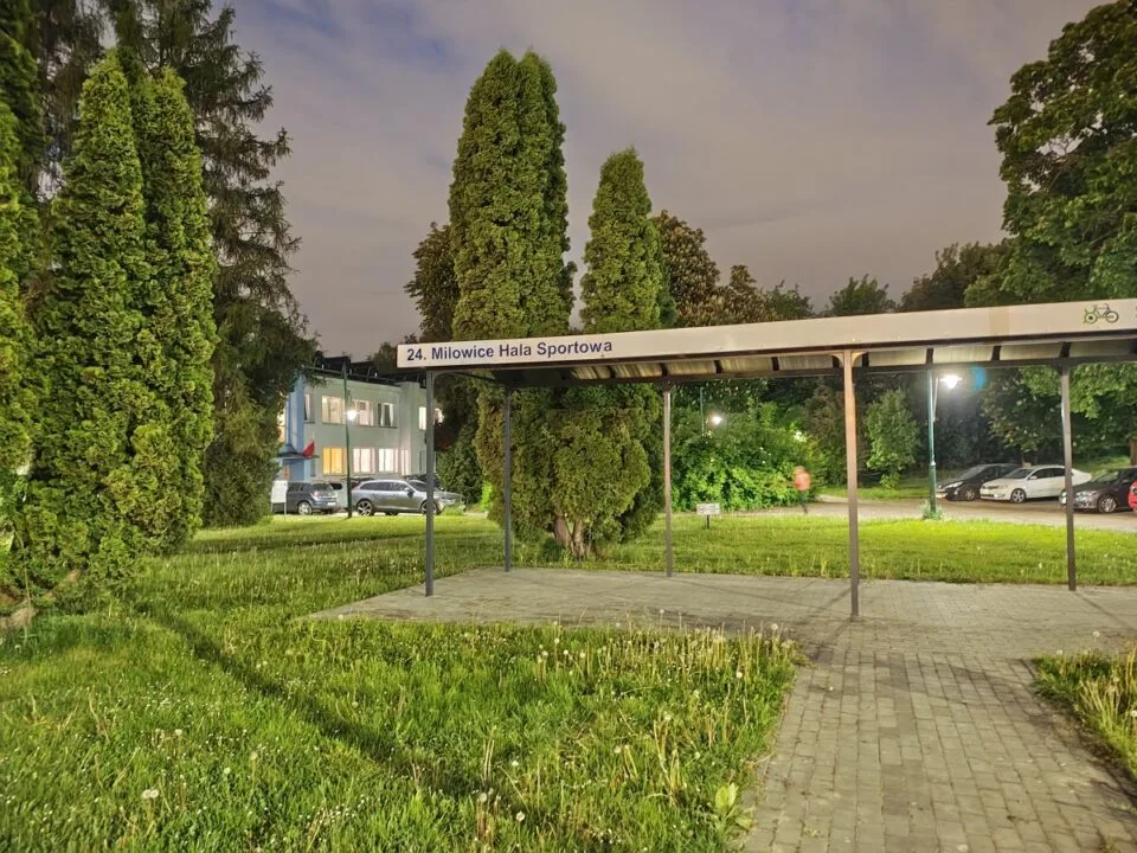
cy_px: 426
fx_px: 821
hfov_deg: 69.4
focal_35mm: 25
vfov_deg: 54.9
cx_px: 568
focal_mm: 5.89
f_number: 1.4
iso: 12769
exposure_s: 1/5
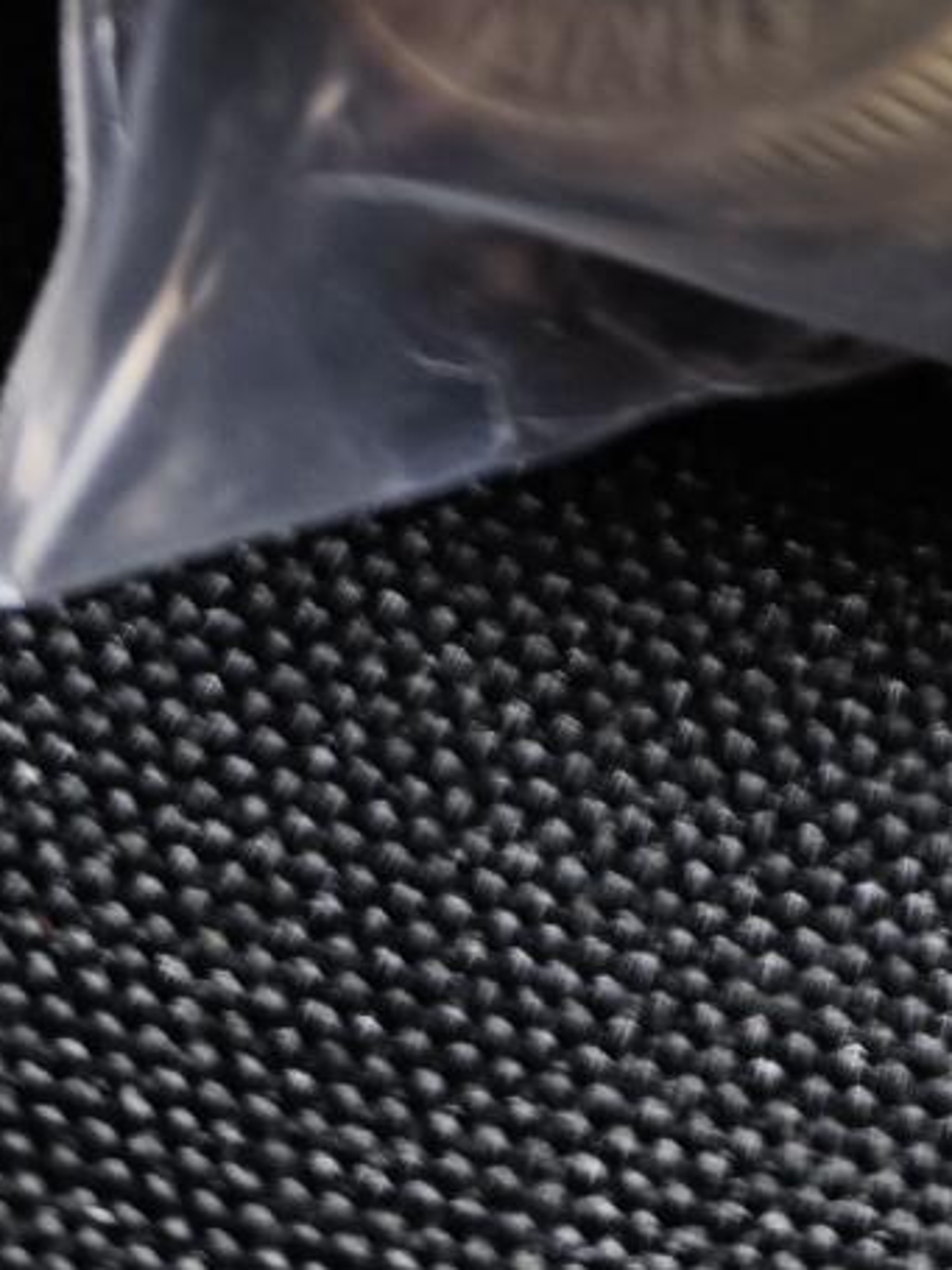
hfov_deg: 14.6
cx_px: 1374
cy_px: -1172
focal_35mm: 95
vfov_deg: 16.4
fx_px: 3485
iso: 200
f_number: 1.6
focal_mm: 5.84
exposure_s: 1/50
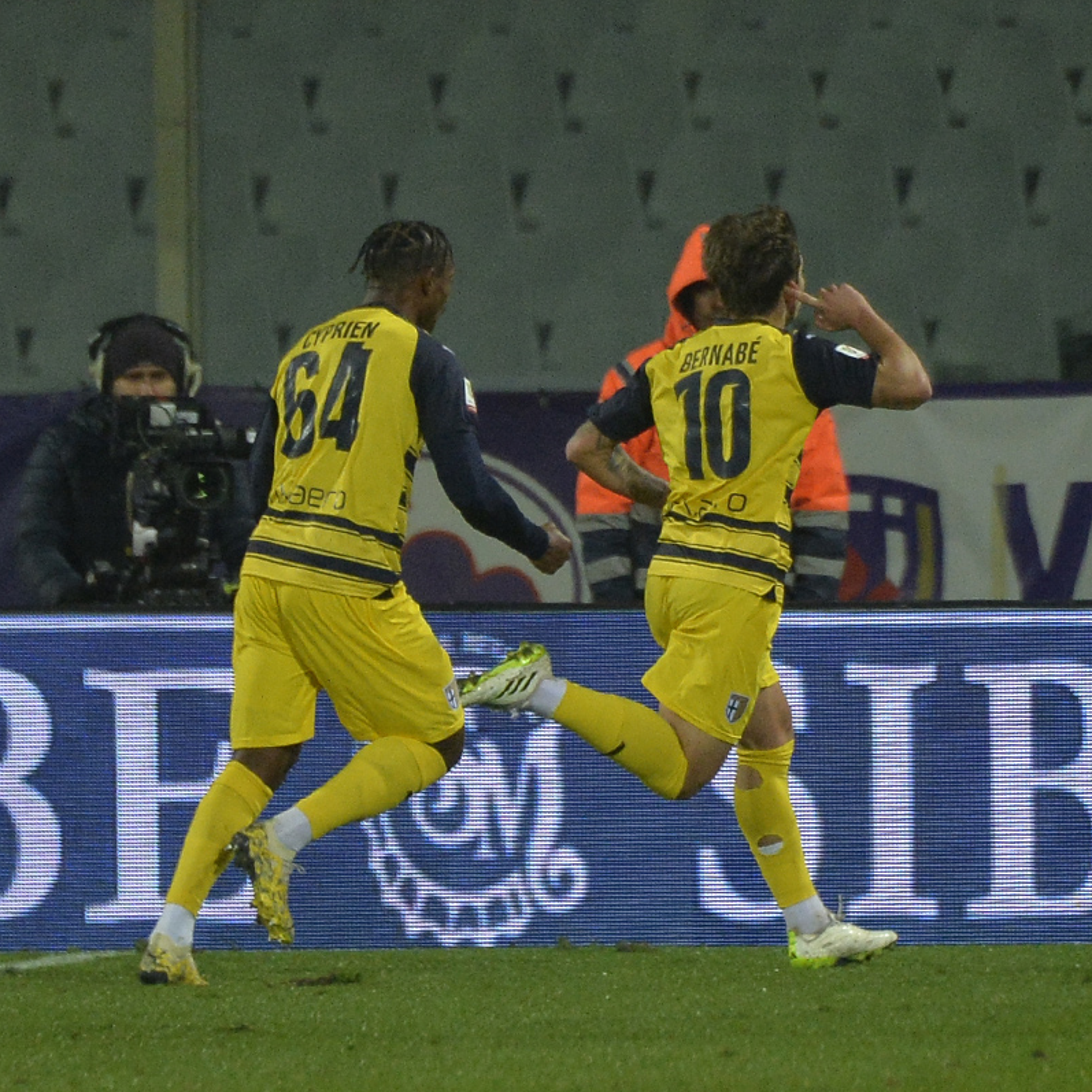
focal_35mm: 512
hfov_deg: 3.4
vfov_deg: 3.4
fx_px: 18273
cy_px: 545
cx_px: 282
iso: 2500
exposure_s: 1/1000
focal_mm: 400
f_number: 5.6
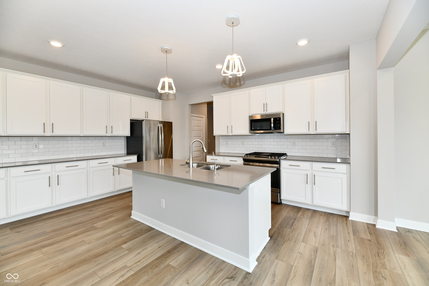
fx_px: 167
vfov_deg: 81.2
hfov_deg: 104.3
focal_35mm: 14
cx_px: 214
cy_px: 143
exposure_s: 1/60
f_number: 6.3
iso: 640
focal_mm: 14
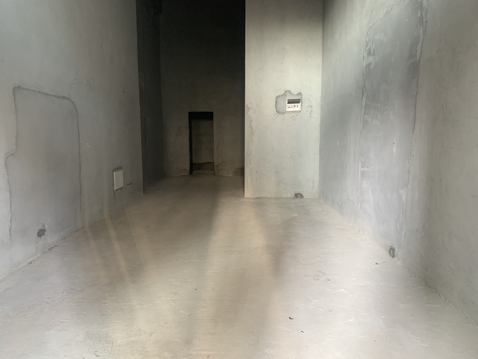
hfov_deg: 67.3
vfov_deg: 53.1
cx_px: 239
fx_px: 359
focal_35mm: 26
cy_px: 180
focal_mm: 4.25
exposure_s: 1/60
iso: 125
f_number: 1.8
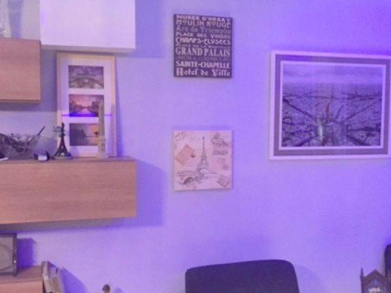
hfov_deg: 41.2
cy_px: 148
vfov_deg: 31.5
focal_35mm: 46
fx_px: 519
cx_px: 212
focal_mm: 4.15
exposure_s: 1/15
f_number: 2.2
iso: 320
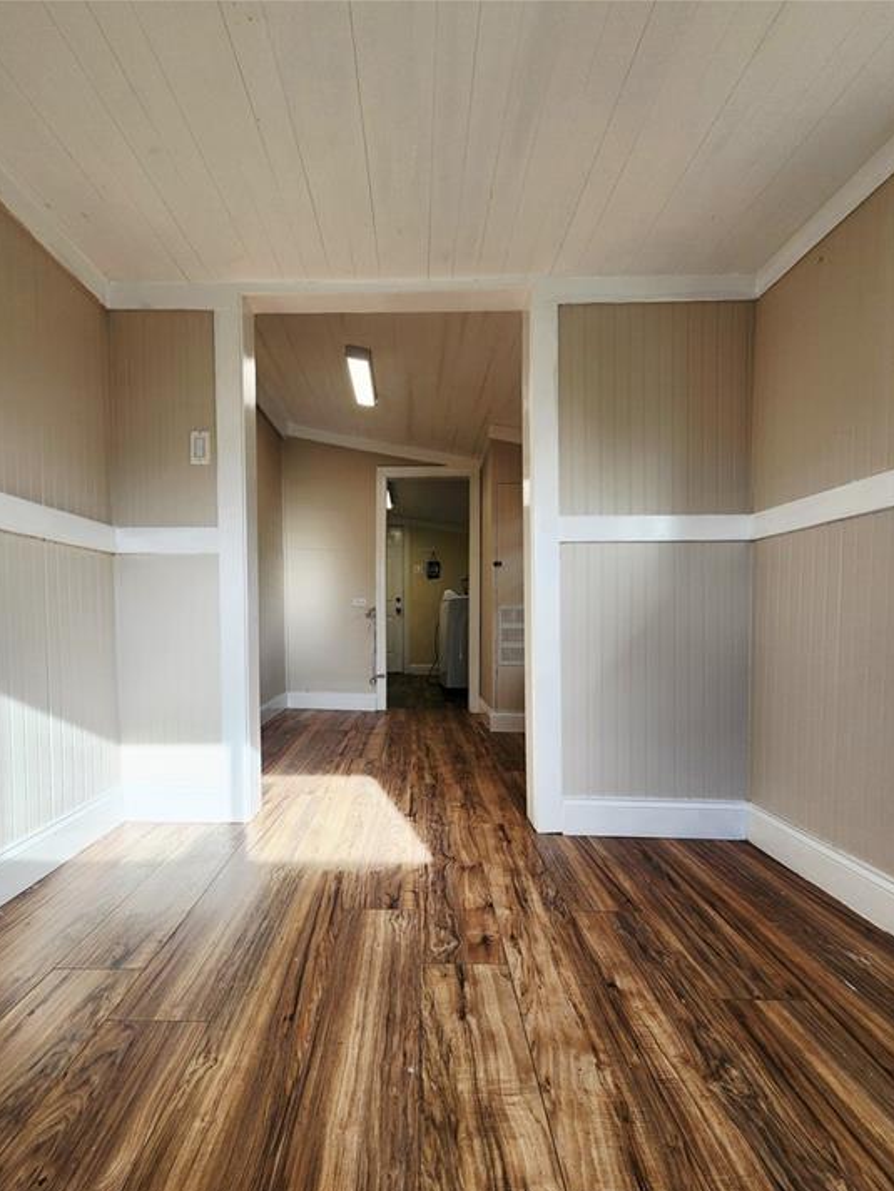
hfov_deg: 85.6
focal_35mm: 14
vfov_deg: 101.9
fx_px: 482
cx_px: 418
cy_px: 640
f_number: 2.2
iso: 50
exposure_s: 1/128
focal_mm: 2.2
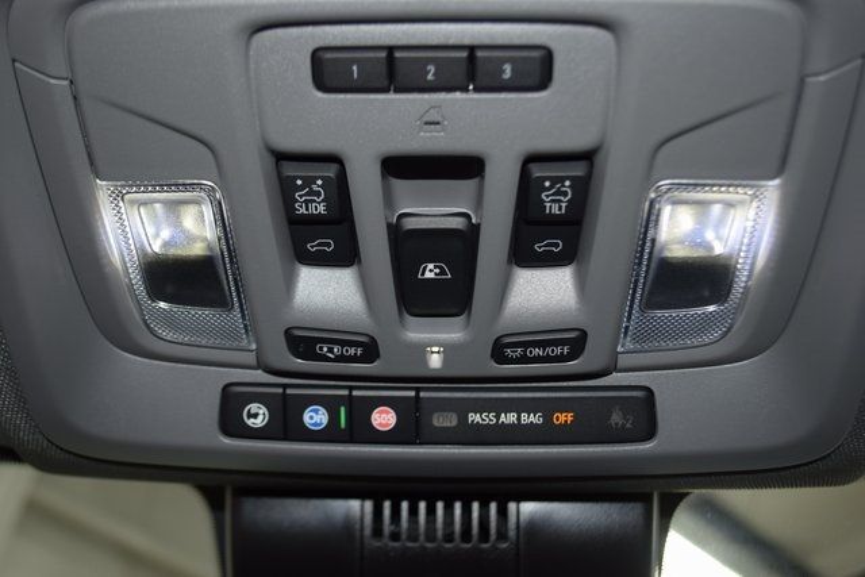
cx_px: 432
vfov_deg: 36.9
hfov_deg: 53.1
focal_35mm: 36
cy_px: 288
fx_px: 865
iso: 400
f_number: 4
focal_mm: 24
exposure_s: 1/30
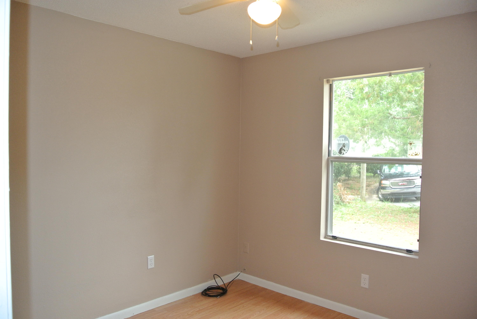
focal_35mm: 27
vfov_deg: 48.0
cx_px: 238
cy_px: 160
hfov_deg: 67.3
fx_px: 358
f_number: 3.5
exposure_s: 1/60
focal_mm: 10
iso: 320
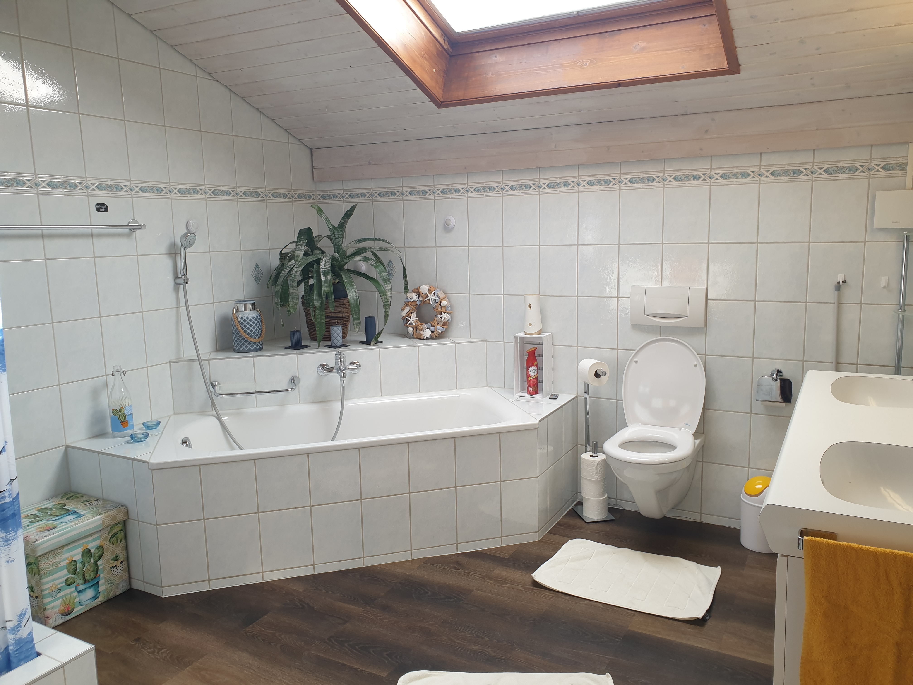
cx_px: 456
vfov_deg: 53.1
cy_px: 342
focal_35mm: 26
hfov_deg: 67.3
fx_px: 686
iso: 64
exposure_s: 1/50
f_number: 2.4
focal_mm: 4.3
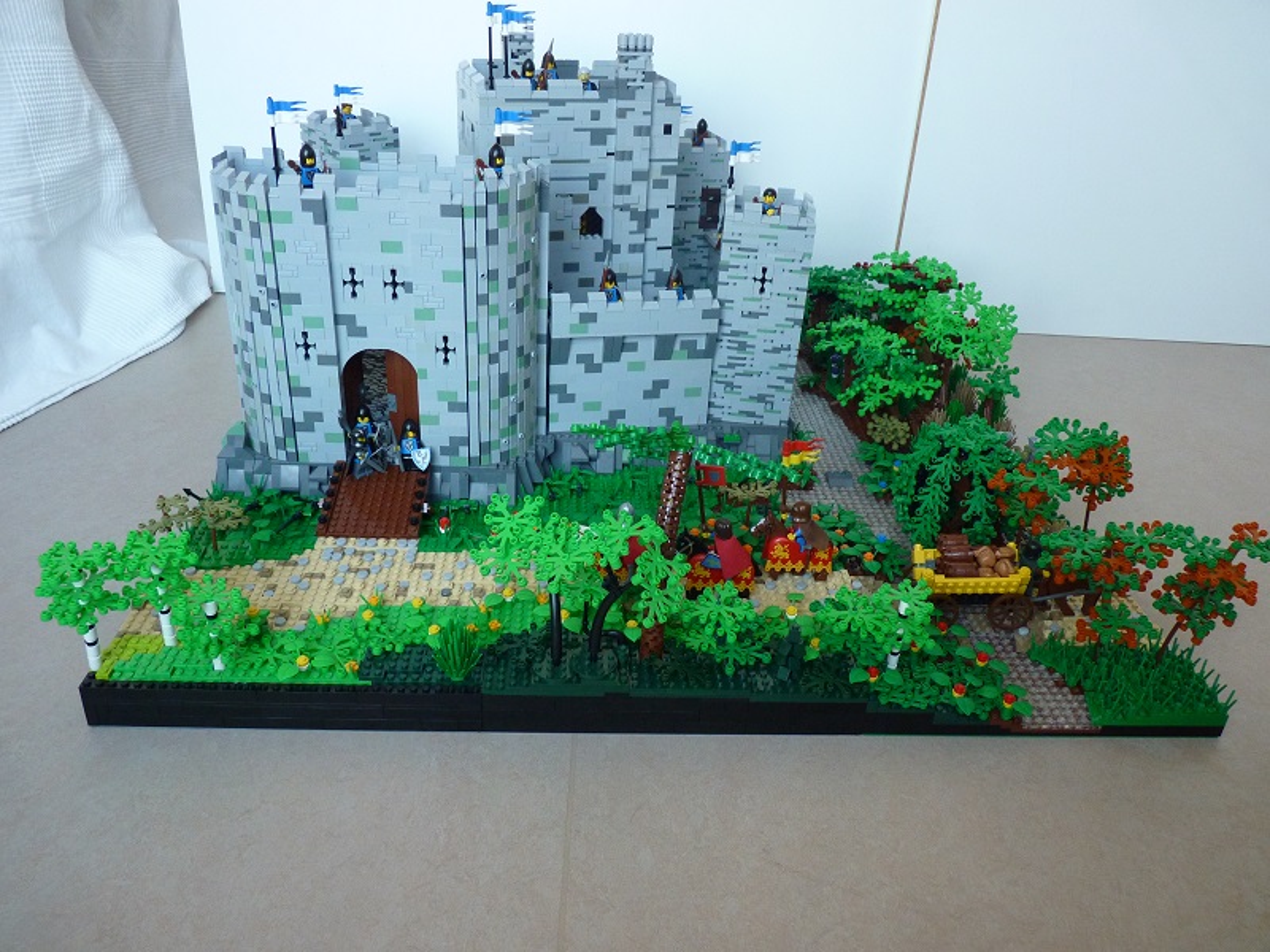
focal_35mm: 27
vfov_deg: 51.4
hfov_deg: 65.3
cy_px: 476
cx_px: 635
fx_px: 991
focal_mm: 4.8
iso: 250
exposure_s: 1/30
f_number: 2.8
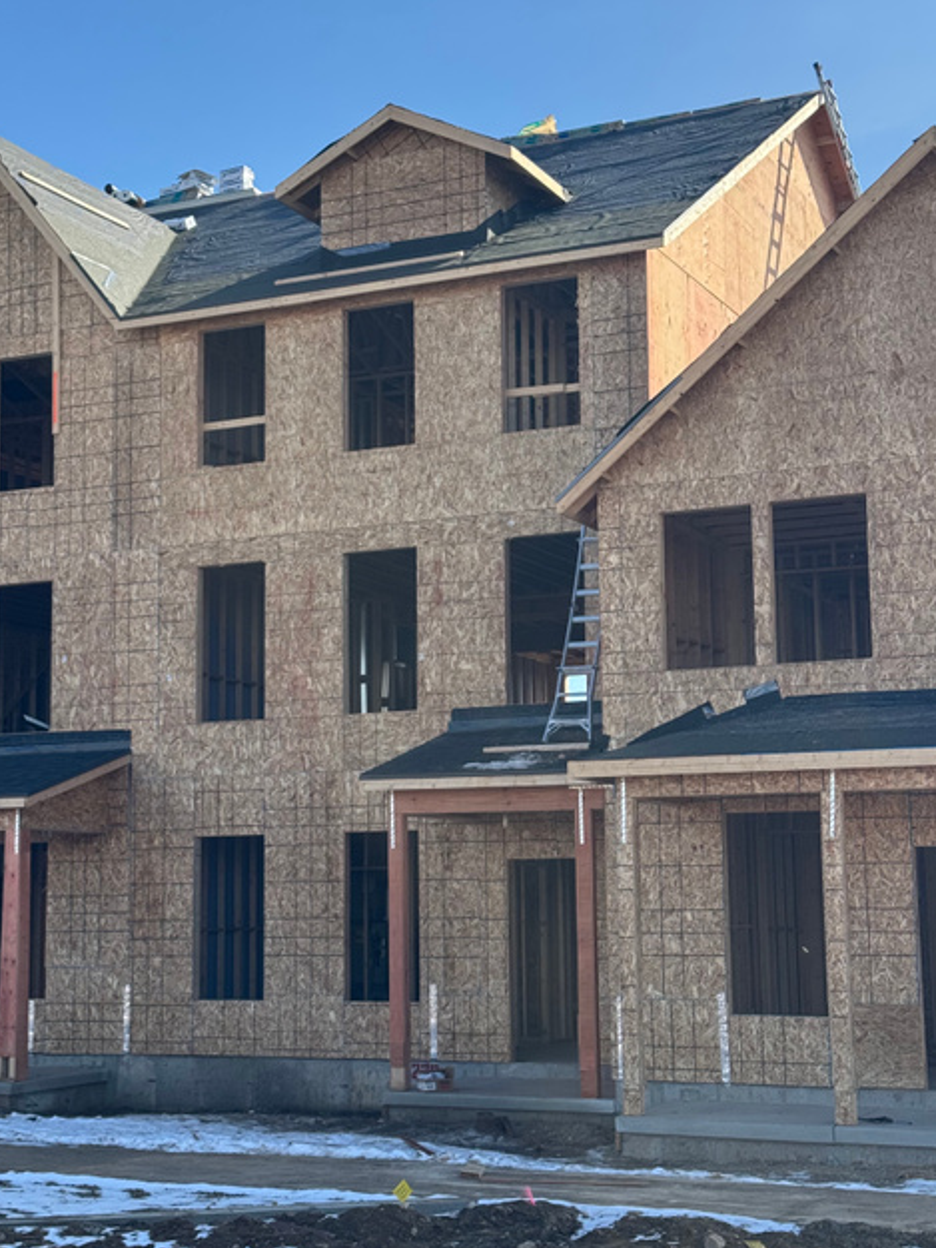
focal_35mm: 59
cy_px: 617
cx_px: 389
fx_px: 2126
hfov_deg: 24.8
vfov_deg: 32.7
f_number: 1.78
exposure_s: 1/2331
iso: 64
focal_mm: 6.76
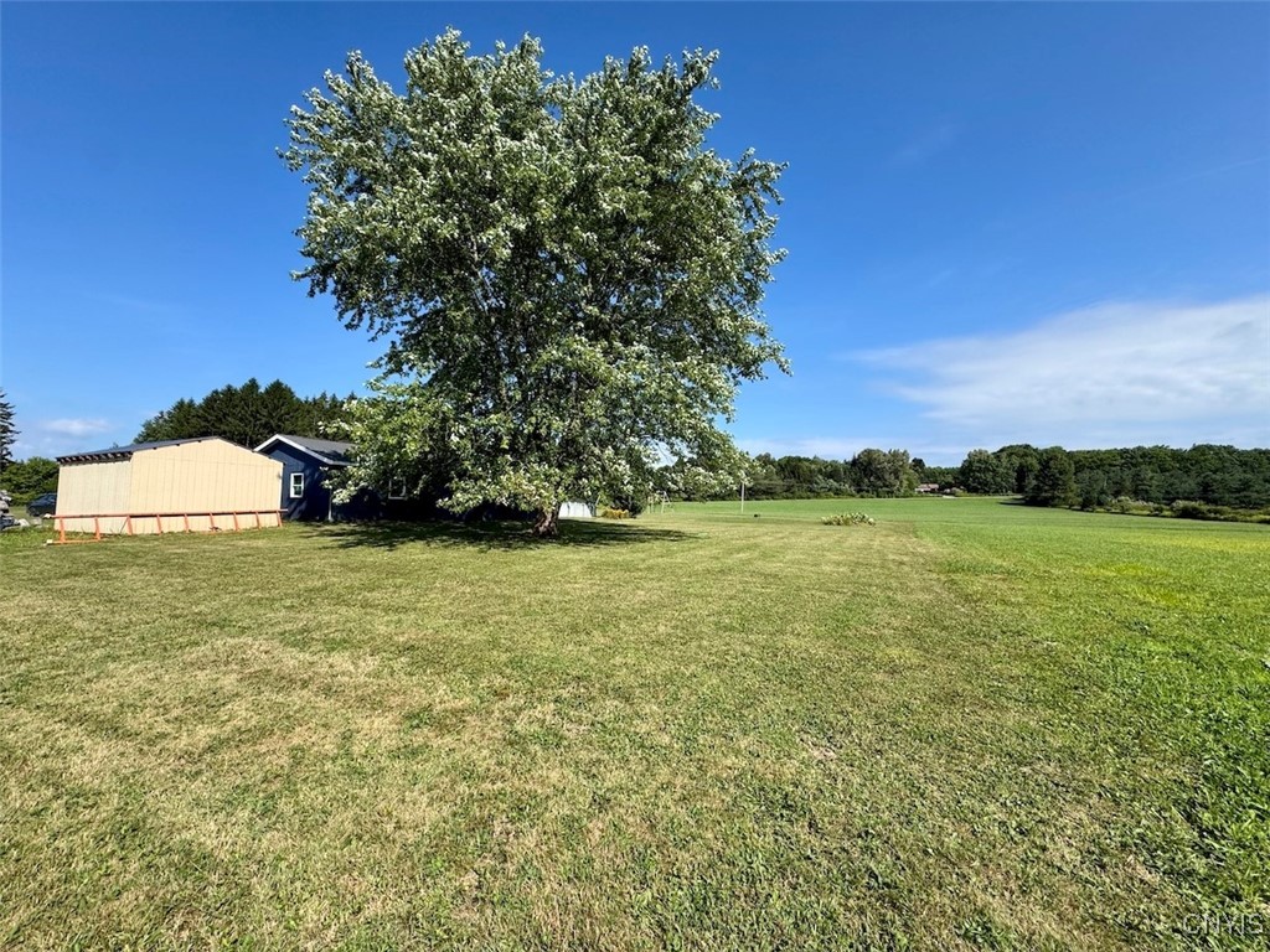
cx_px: 635
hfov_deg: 102.1
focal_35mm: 14
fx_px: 514
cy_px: 476
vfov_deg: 85.7
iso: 50
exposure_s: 1/1536
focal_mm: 2.22
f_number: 2.2
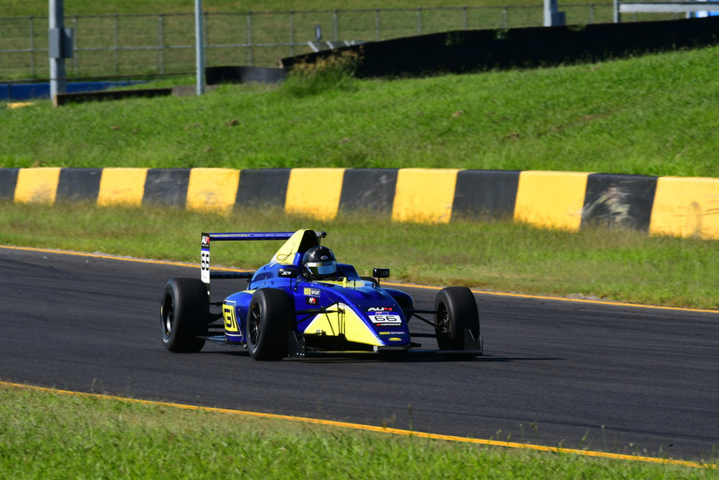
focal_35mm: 540
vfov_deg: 2.5
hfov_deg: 3.8
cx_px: 360
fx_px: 10788
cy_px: 240
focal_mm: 360
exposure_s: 1/640
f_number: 13
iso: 500
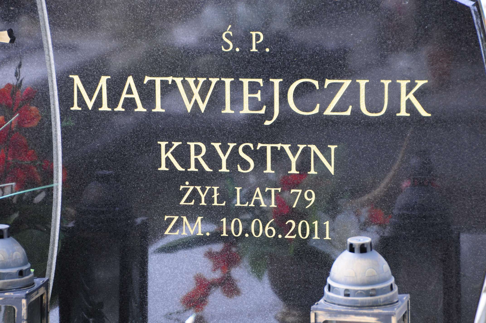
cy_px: 162
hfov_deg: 13.1
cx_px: 243
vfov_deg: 8.7
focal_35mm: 158
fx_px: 2124
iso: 250
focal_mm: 105
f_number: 7.1
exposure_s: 1/40
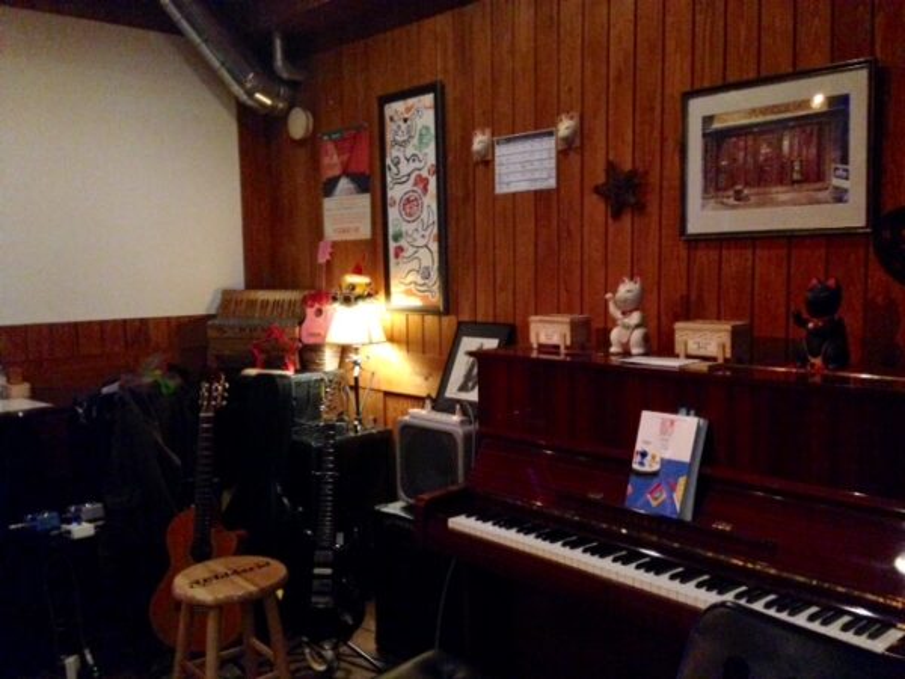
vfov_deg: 42.9
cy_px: 340
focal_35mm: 33
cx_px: 452
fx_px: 863
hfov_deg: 55.4
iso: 800
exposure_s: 1/15
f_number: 2.4
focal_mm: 4.12
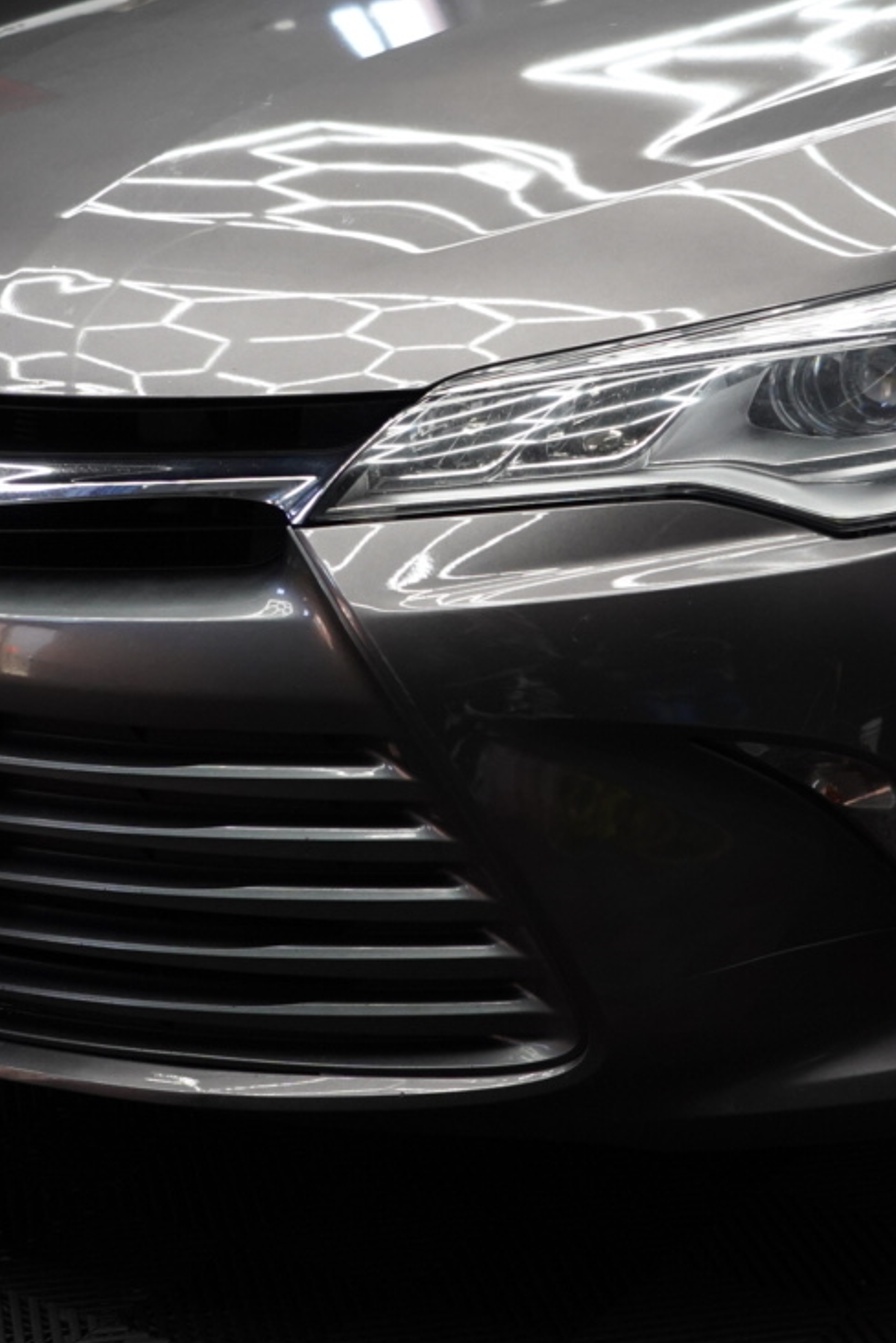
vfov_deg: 26.7
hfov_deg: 18.1
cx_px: 614
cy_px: 392
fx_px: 2798
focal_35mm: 75
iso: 1600
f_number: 4
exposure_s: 1/160
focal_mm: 34
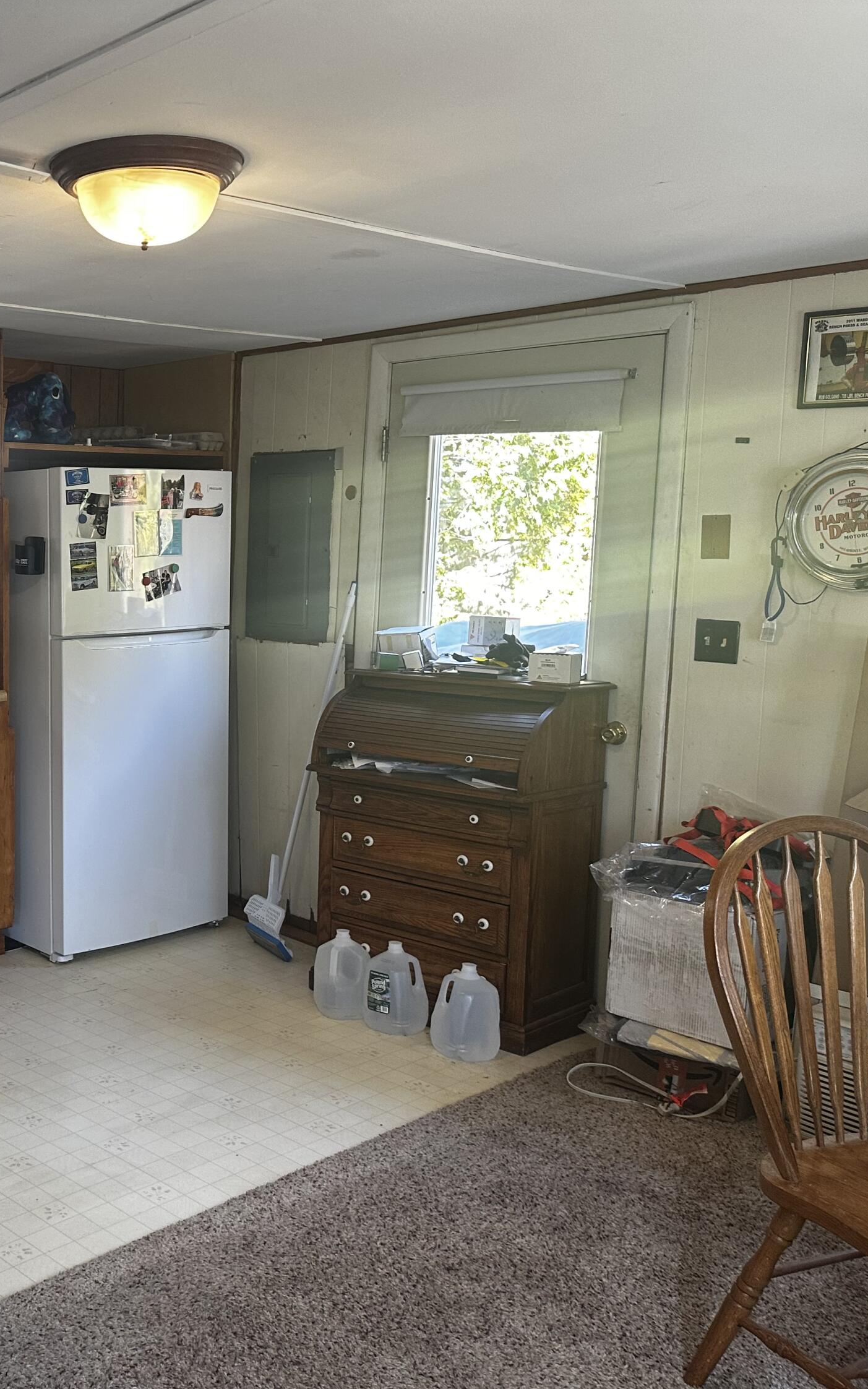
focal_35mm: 34
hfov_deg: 34.4
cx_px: 32
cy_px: 694
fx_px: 1287
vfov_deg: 56.7
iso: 160
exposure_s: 1/60
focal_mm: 6.86
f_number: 1.78
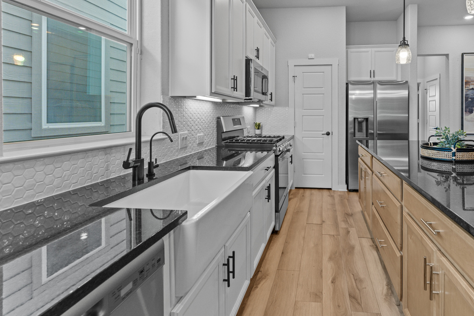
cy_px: 116
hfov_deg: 85.2
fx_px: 250
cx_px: 297
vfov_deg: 63.5
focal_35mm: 19
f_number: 8
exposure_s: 1/4
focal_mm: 14
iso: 160
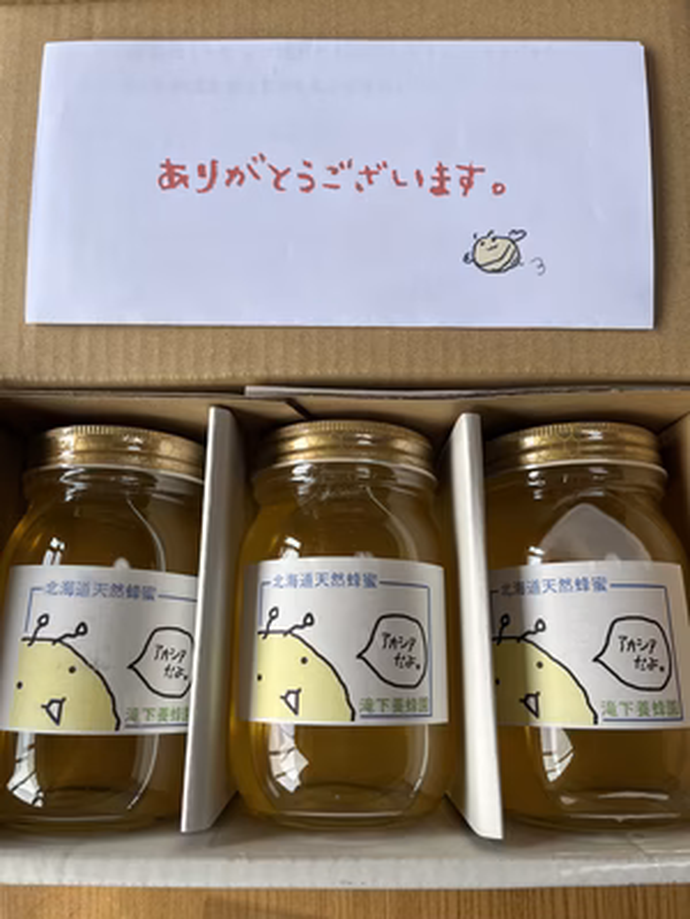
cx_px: 345
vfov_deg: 67.3
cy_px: 460
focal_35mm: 26
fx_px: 691
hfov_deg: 53.1
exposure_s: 1/247
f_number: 1.6
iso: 40
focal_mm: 5.1
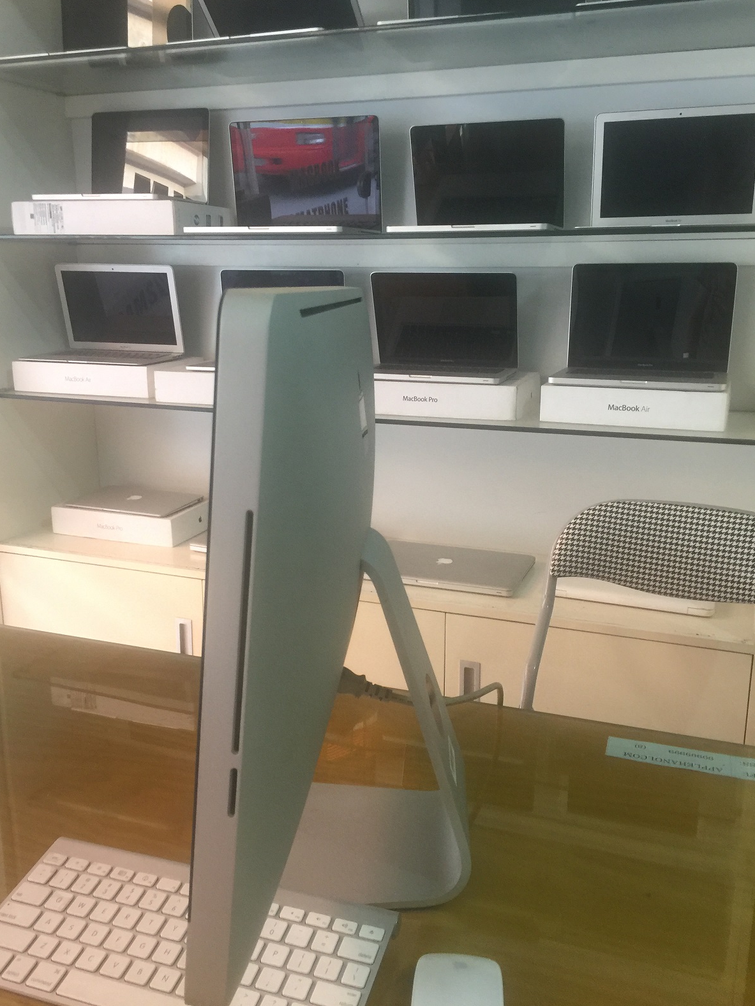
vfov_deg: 60.0
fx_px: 873
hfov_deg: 46.8
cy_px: 496
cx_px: 367
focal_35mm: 30
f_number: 2.2
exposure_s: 1/17
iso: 64
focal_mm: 4.15
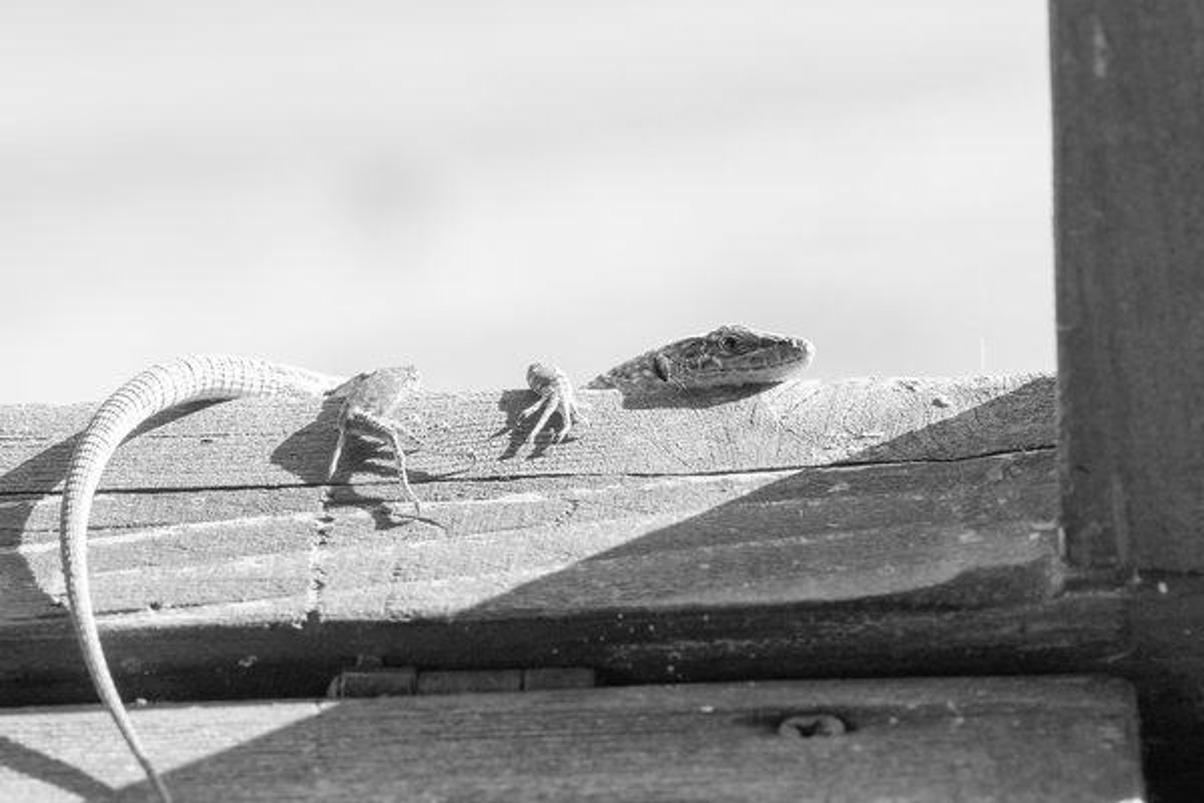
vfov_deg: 6.1
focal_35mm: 225
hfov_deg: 9.1
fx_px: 7524
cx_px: 602
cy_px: 402
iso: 1600
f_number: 13
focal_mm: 150
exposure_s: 1/200
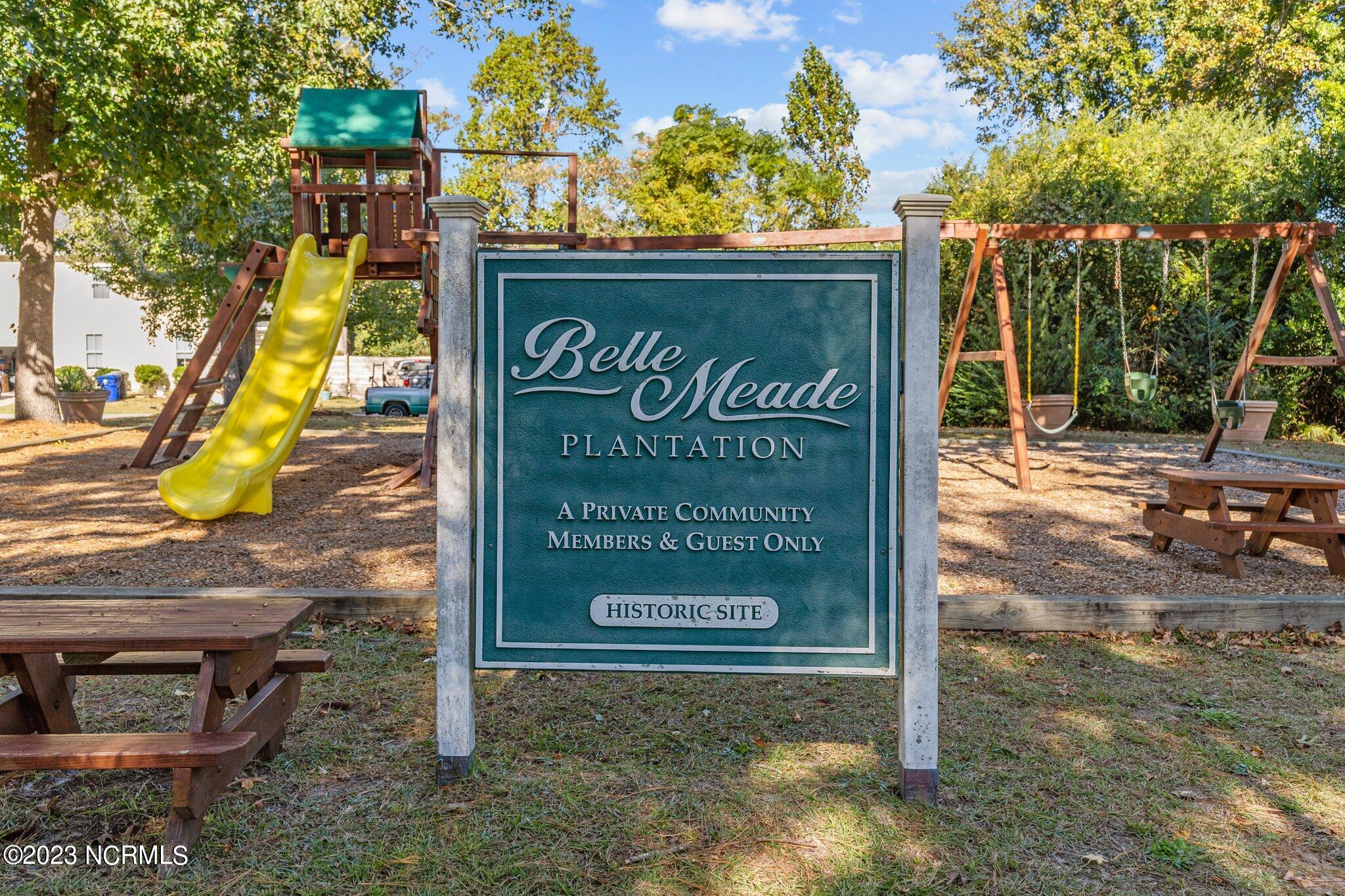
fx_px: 1046
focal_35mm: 28
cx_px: 672
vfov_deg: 46.4
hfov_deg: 65.5
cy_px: 448
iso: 400
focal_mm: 28
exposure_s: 1/400
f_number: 6.3
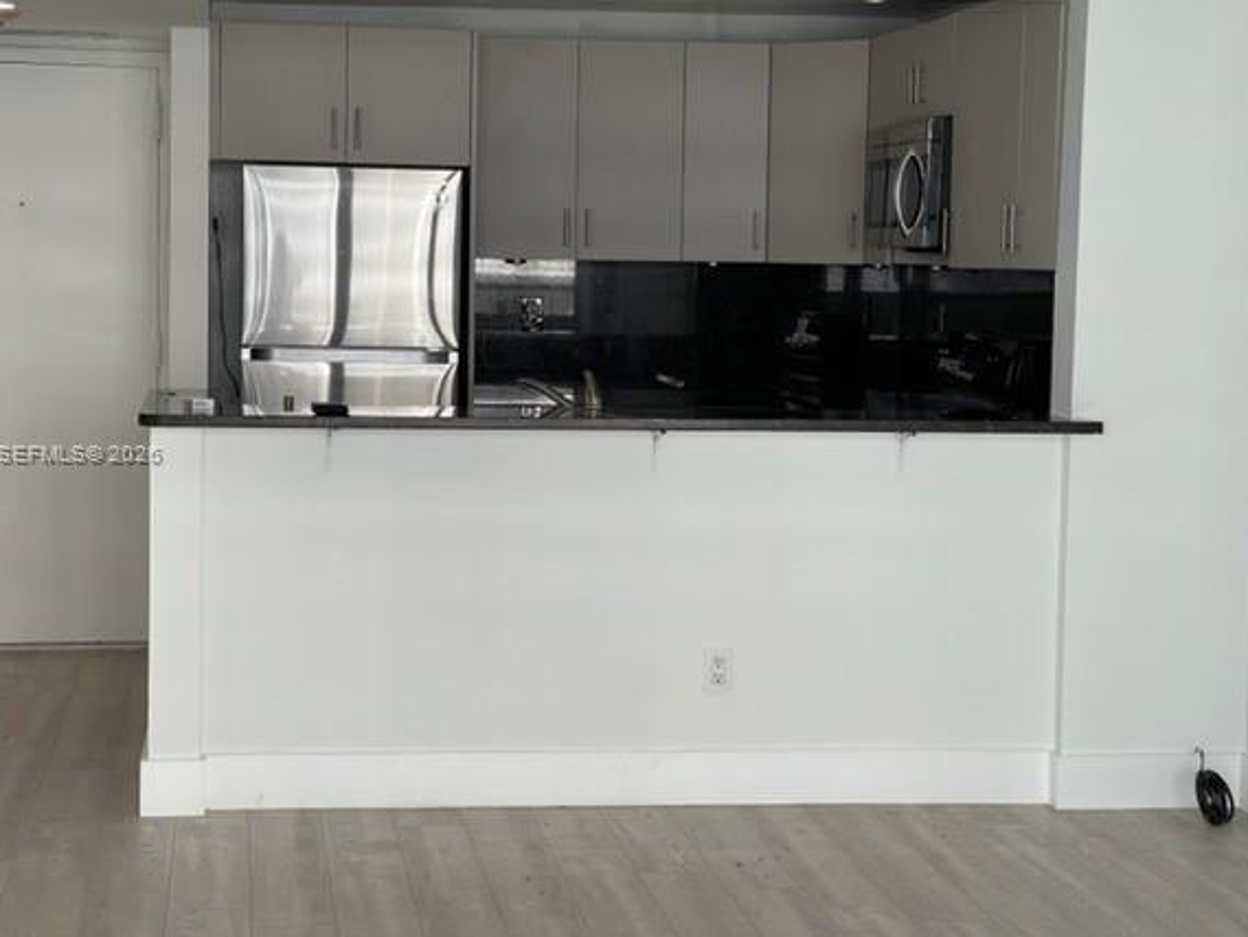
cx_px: 561
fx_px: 2596
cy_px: 454
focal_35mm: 72
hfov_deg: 27.0
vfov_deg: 20.4
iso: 20
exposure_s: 1/99
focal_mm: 7.5
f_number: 2.2
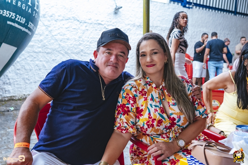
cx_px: 124
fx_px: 248
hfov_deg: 53.1
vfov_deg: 36.9
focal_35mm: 36
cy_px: 82
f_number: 2.8
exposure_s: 1/1250
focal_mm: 24
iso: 1600
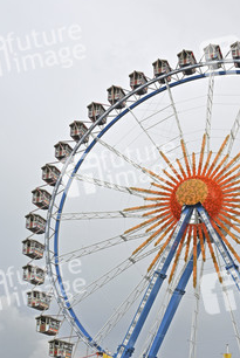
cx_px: 154
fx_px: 468
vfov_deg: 41.5
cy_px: 228
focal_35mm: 47
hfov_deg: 28.6
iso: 200
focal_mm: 24
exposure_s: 1/250
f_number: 5.6
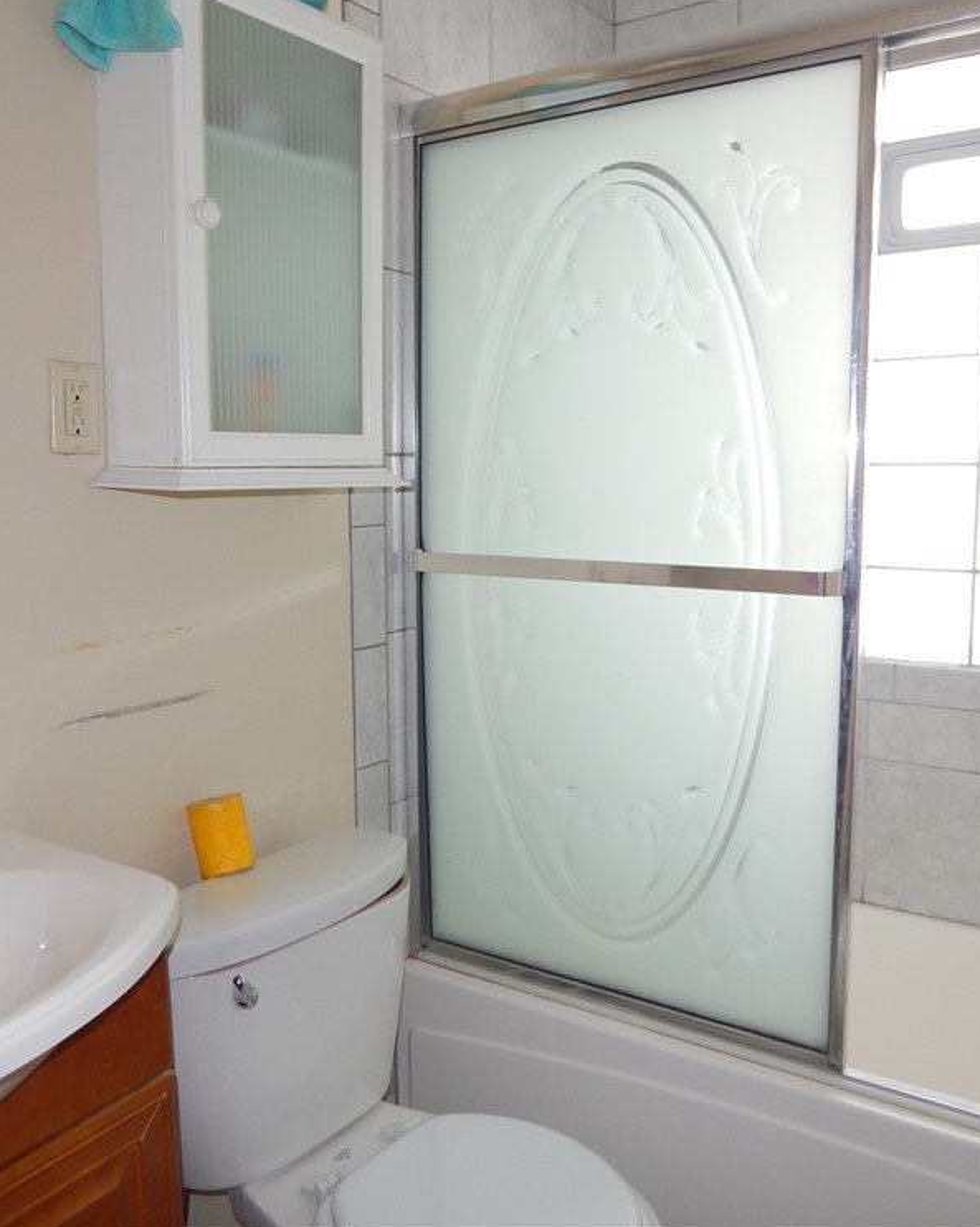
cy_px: 600
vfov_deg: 57.2
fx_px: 1125
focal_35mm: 31
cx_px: 499
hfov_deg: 47.1
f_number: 3
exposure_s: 1/40
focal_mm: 4
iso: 125
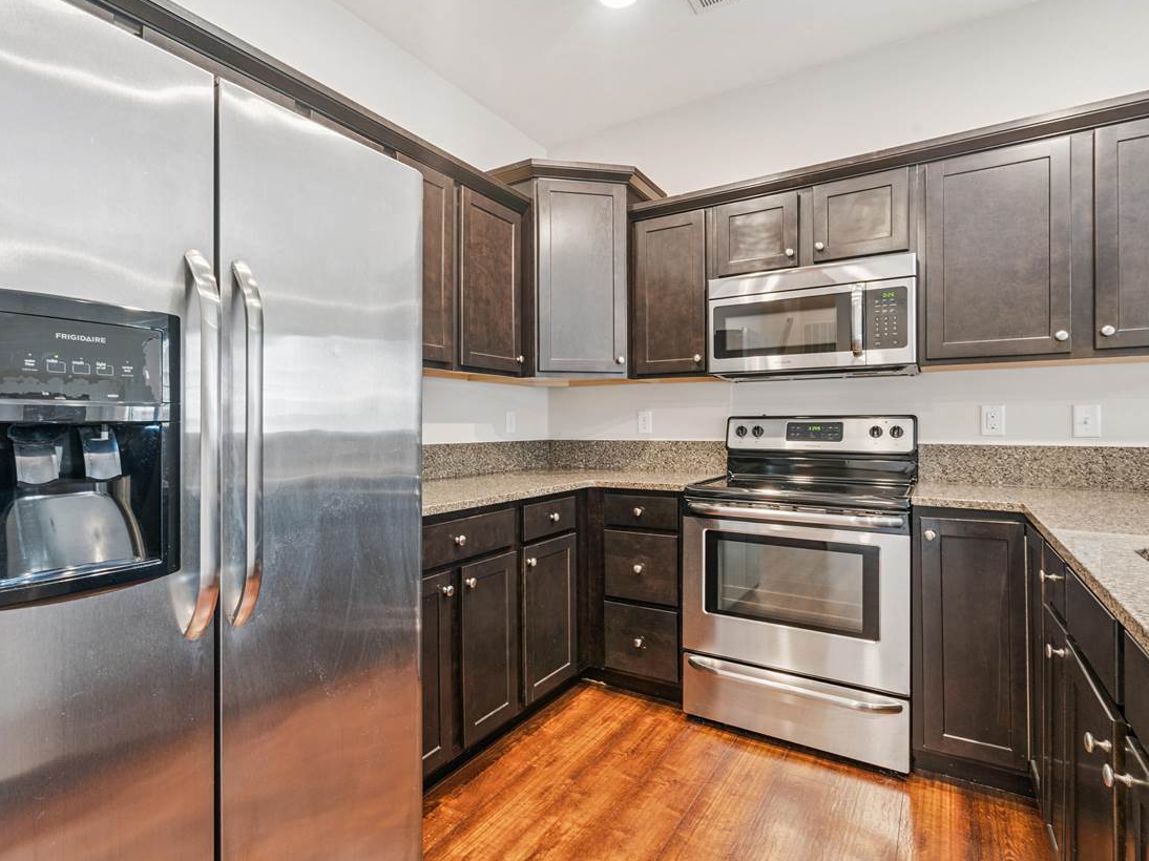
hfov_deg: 87.6
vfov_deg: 71.6
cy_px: 418
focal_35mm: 18
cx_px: 537
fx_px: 597
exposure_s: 1.3
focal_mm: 16
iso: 400
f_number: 10
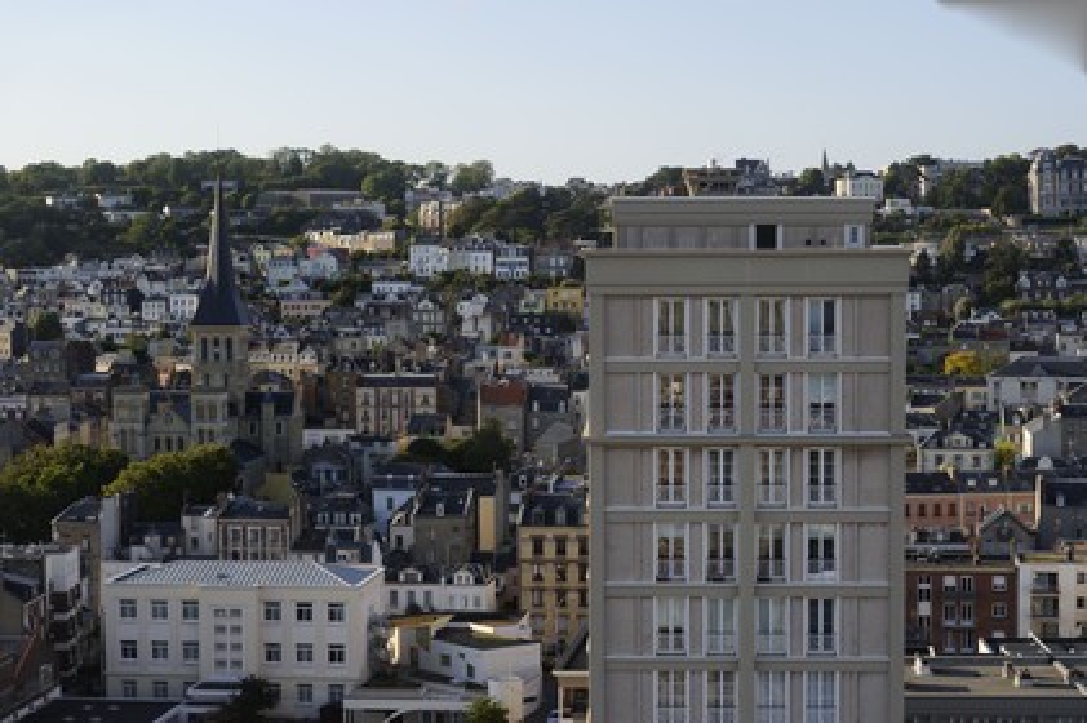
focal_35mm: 70
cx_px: 544
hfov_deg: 28.9
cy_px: 362
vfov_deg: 19.4
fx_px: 2112
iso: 200
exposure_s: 1/320
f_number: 5.6
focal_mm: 70
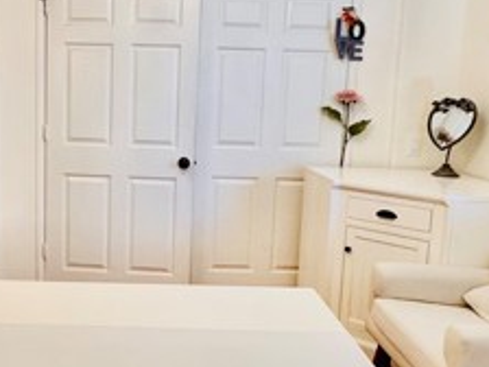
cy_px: 159
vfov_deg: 35.9
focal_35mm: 40
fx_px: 565
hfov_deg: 46.0
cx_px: 159
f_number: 2.2
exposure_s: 1/120
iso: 250
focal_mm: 2.22
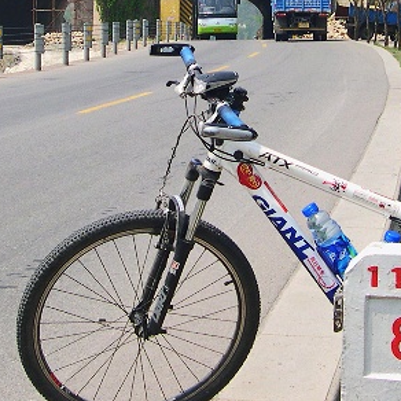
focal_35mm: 92
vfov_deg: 18.5
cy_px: 25
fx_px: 1206
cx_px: 213
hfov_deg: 18.9
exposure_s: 1/127
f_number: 7.6
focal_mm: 8
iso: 100
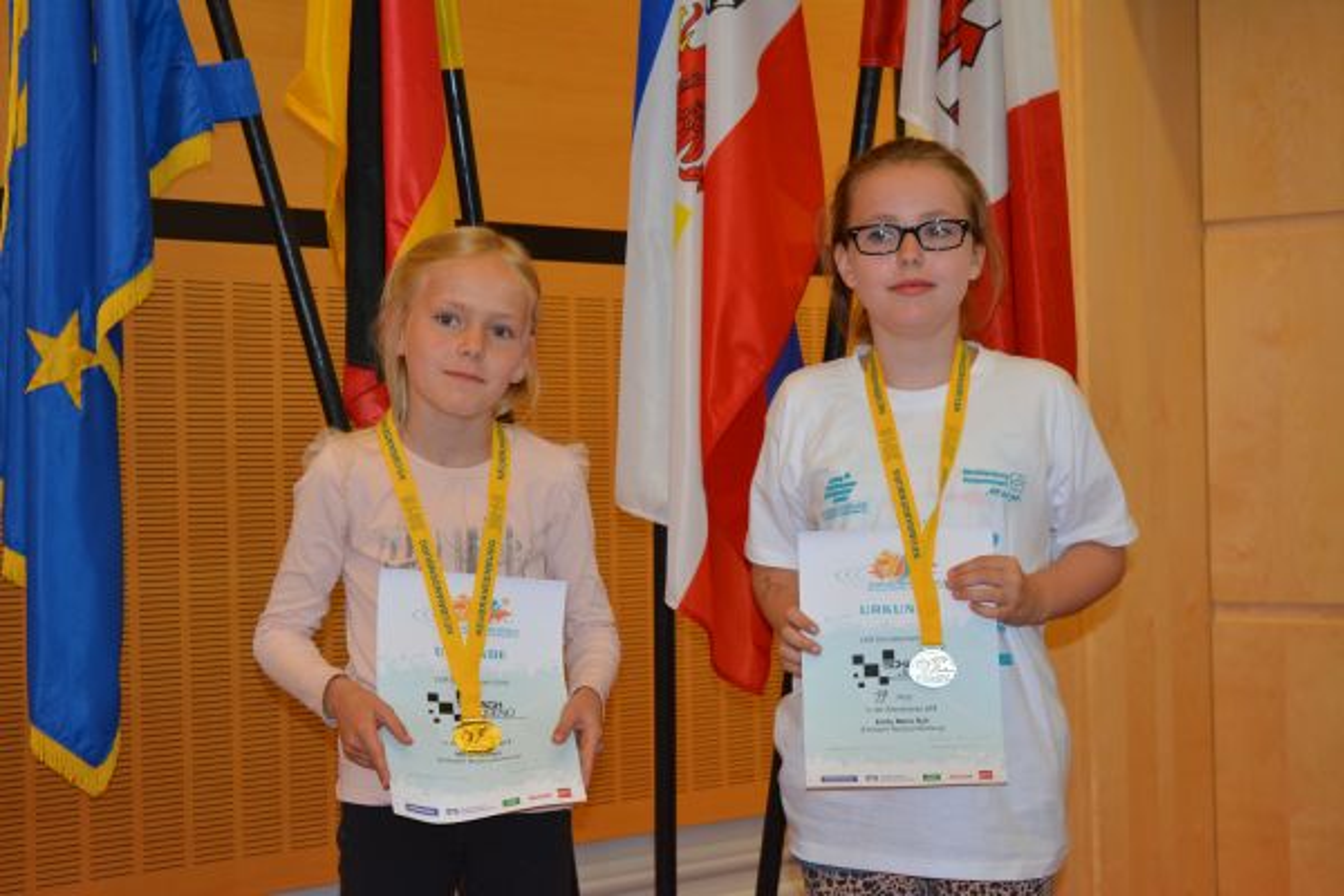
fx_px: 3080
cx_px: 672
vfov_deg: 16.6
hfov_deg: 24.6
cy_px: 448
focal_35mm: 82
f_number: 5.6
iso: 900
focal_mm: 55
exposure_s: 1/60
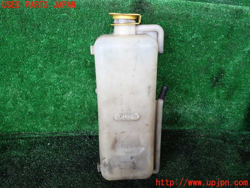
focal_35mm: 30
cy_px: 94
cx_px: 125
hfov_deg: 60.0
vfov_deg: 46.8
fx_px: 217
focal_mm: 5.4
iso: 200
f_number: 2.3
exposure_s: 1/60
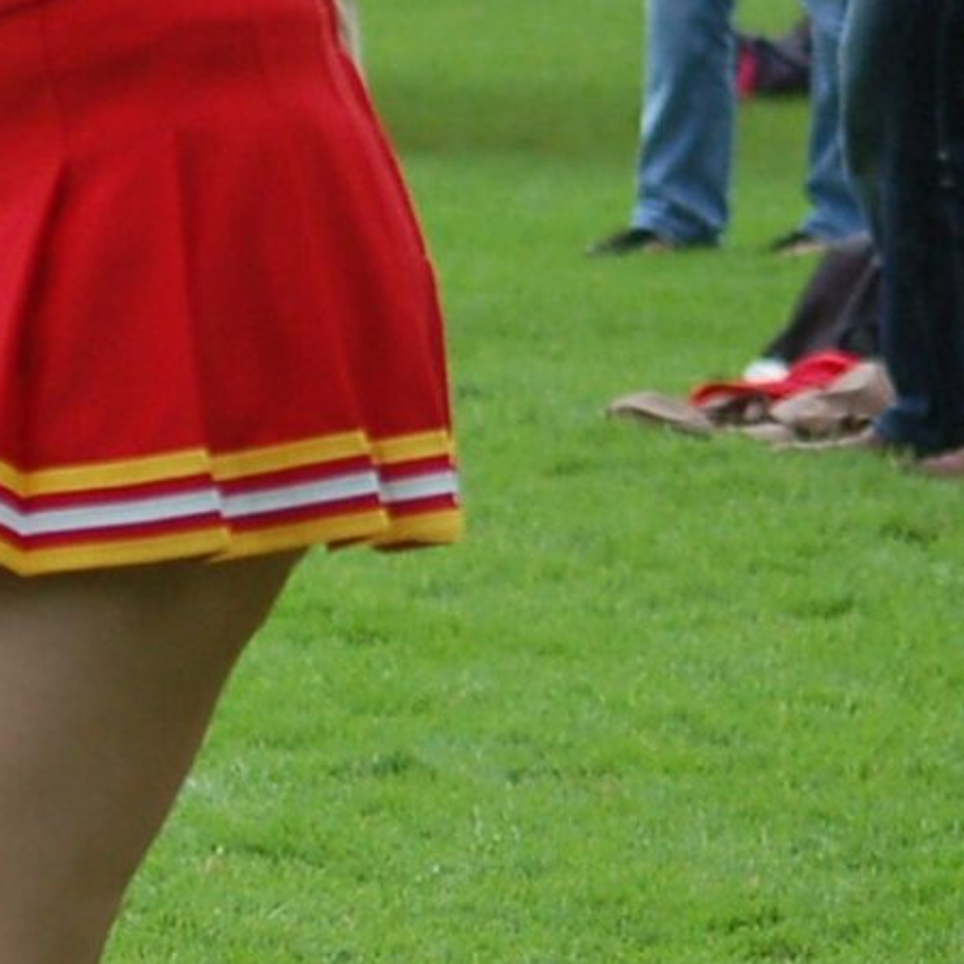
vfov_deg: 3.3
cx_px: -586
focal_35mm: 534
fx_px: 16825
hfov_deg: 3.3
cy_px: 220
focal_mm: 86
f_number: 4
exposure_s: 1/500
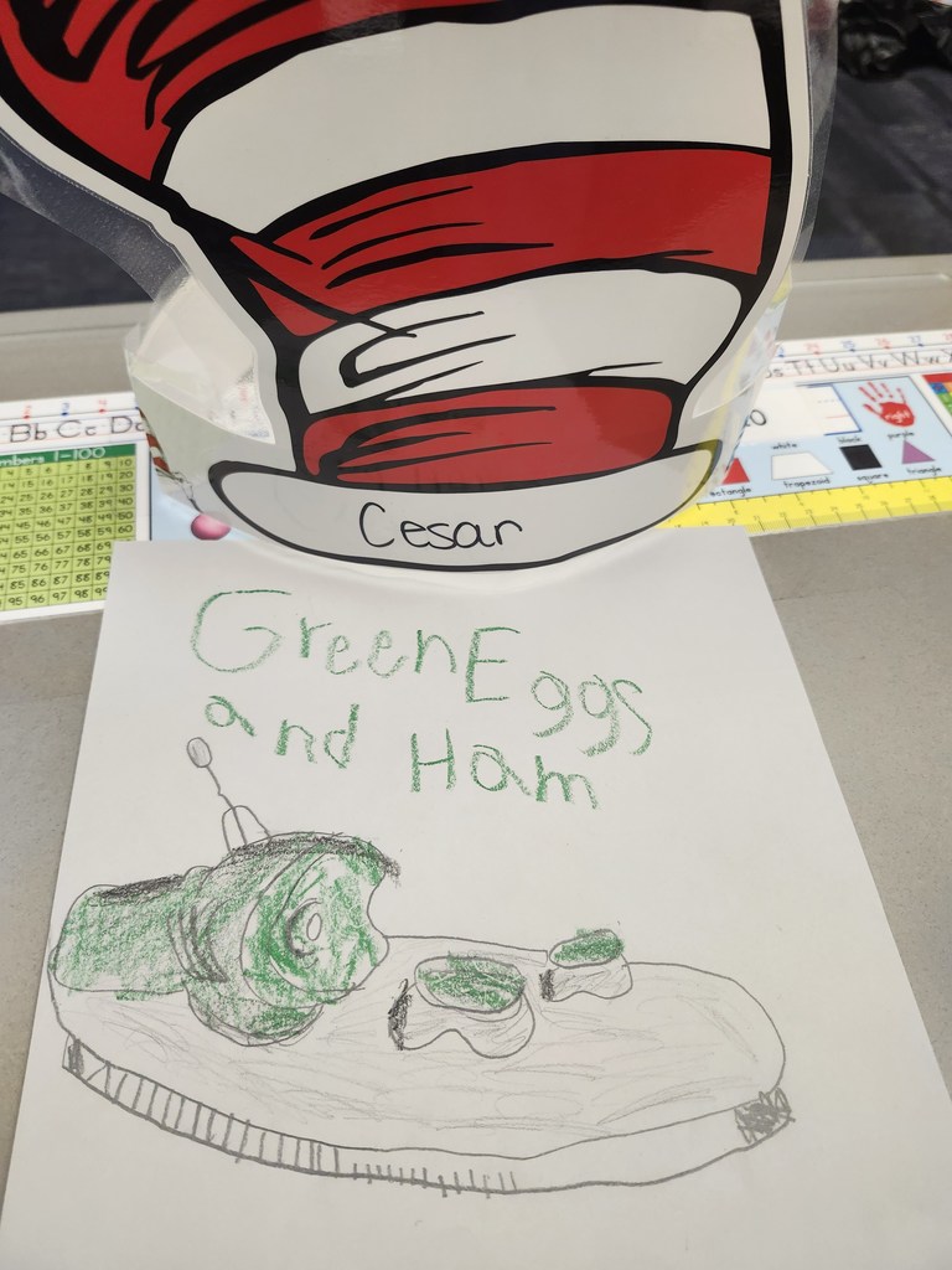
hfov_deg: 58.9
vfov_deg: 73.9
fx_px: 843
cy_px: 635
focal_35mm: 23
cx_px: 476
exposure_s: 1/120
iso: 250
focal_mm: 5.54
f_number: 1.8
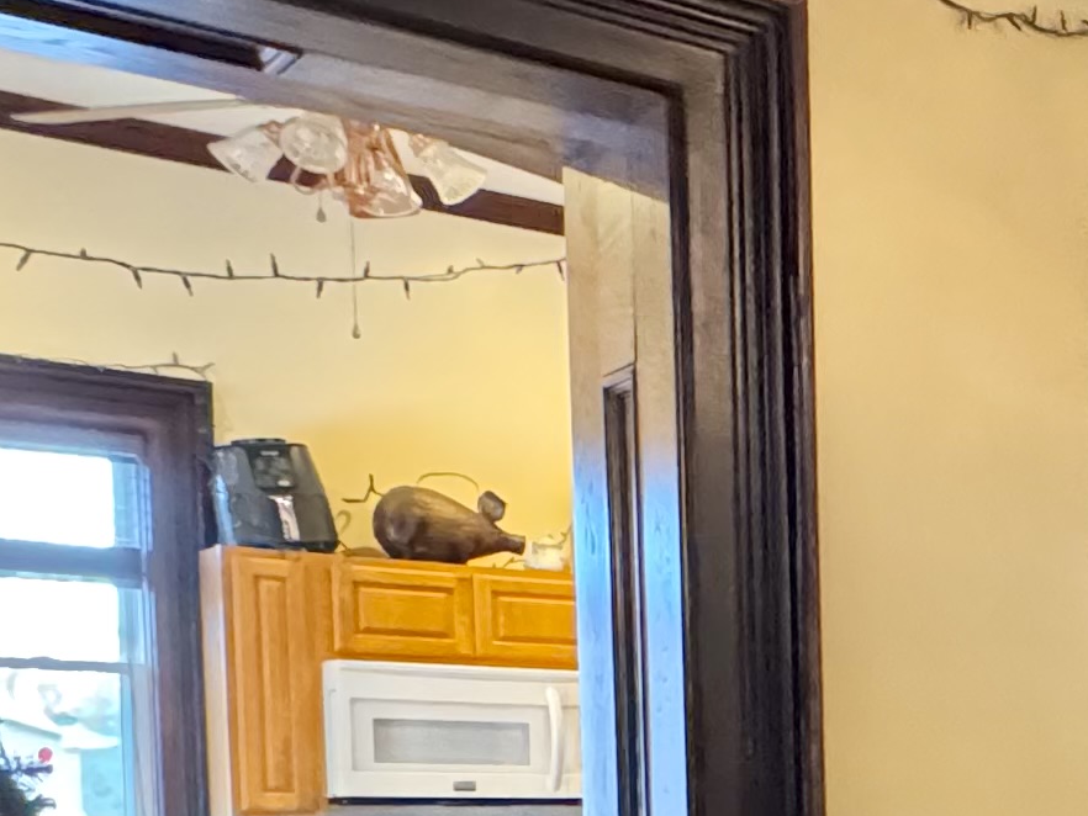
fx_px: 2012
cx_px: 1736
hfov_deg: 22.9
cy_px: 917
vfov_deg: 21.6
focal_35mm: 64
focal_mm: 2.22
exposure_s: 1/60
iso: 1250
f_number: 2.2
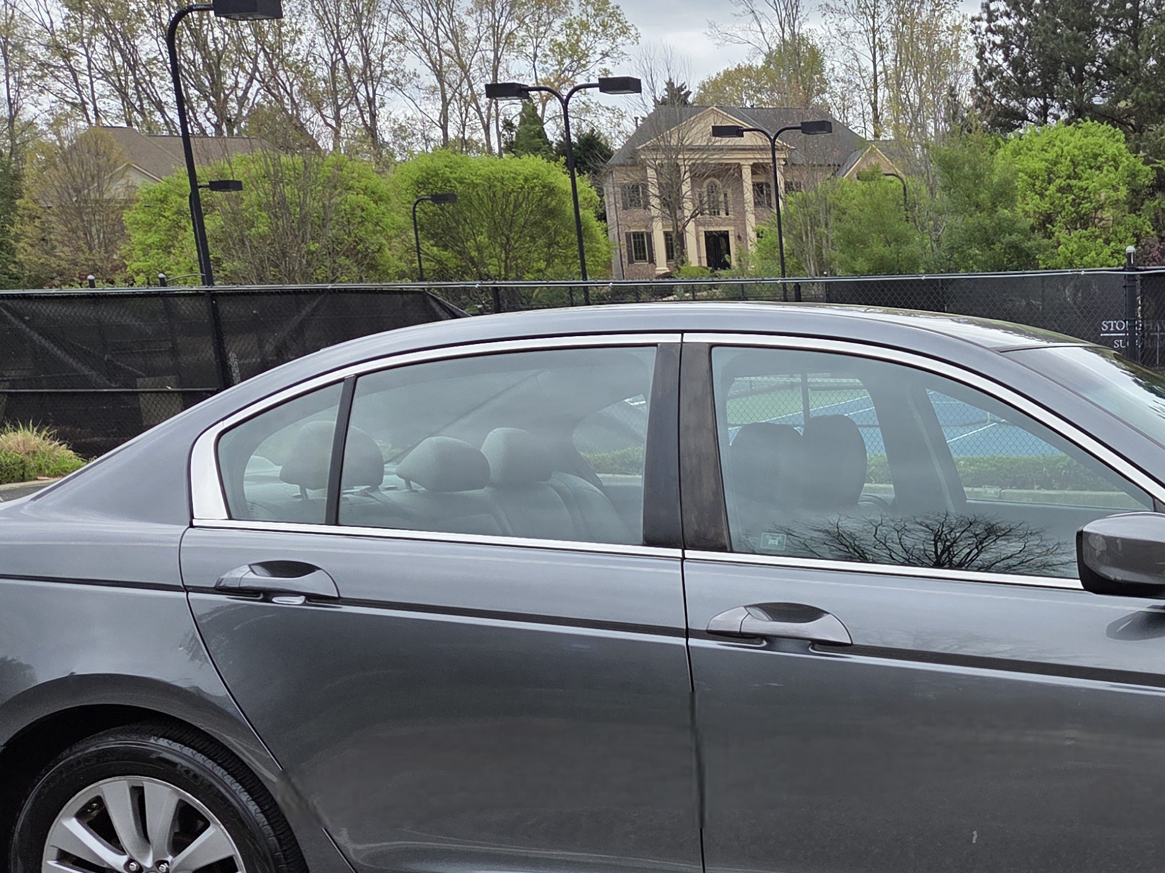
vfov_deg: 28.9
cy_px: 711
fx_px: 1649
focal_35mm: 49
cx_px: 1058
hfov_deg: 36.4
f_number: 1.8
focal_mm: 5.4
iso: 80
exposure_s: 1/3333
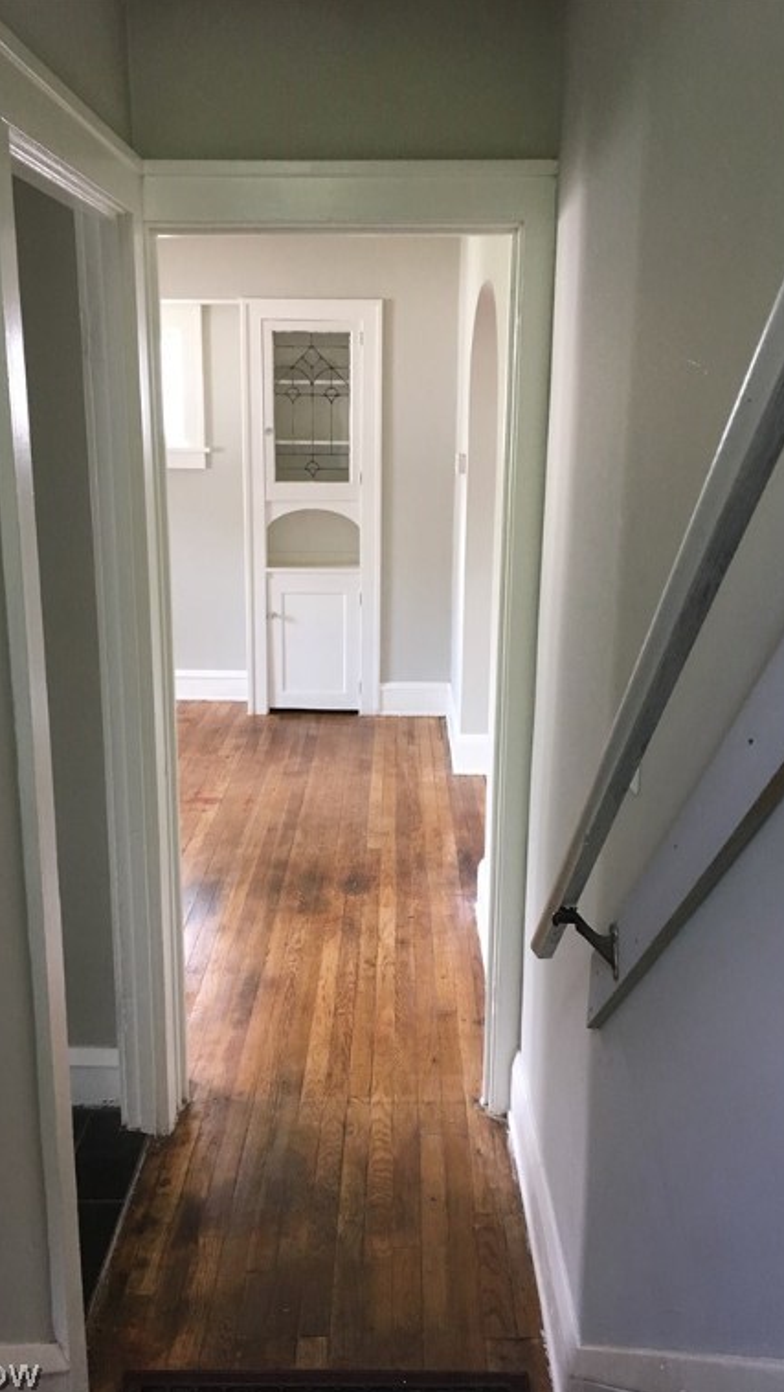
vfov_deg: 61.0
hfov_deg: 36.7
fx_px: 1181
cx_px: 378
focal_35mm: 32
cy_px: 698
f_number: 2.2
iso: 100
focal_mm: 4.15
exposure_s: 1/30
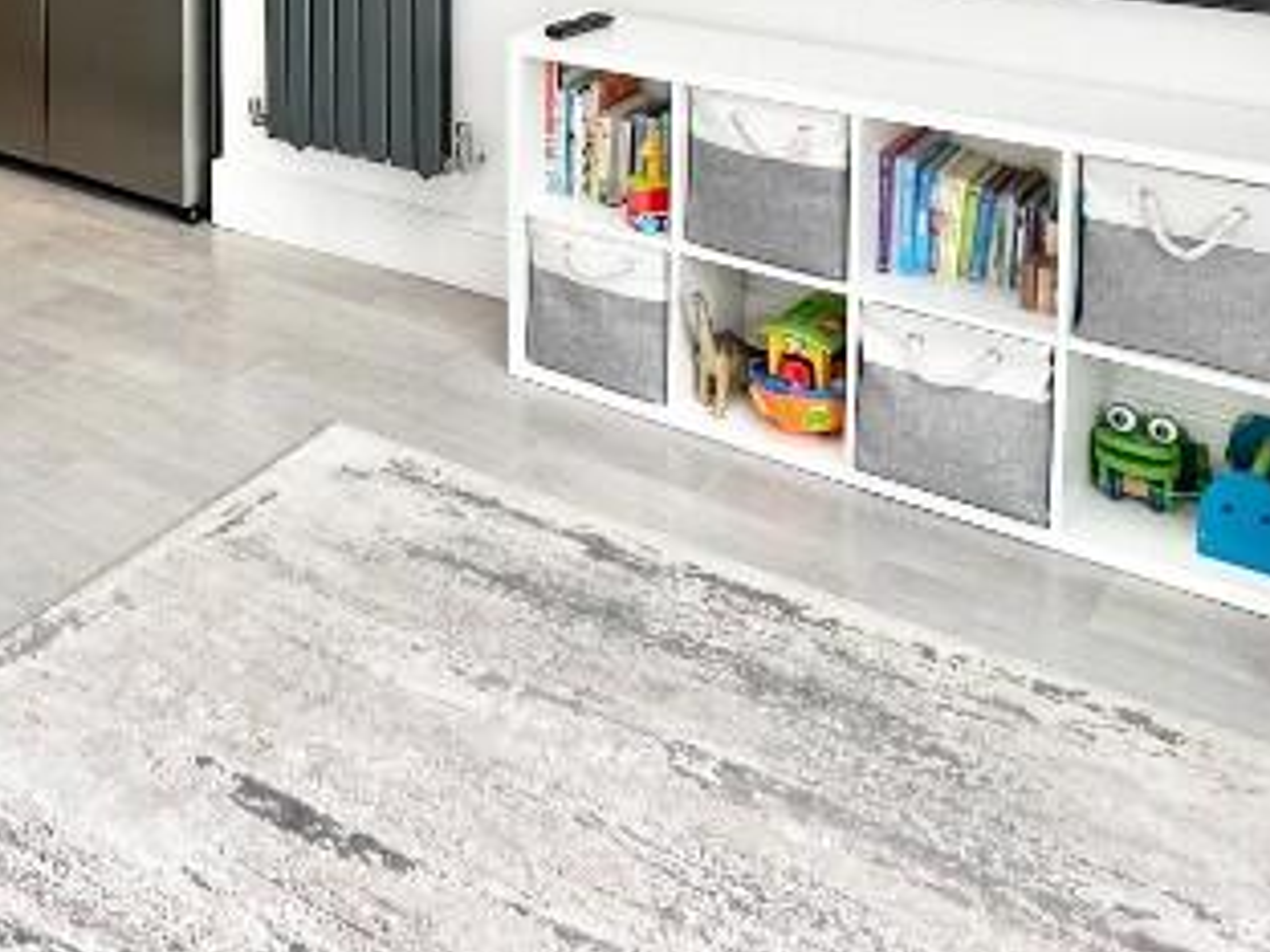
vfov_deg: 27.4
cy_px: -220
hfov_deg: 38.3
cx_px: 114
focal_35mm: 46
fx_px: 1688
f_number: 2.2
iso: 50
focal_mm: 2.22
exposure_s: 1/99
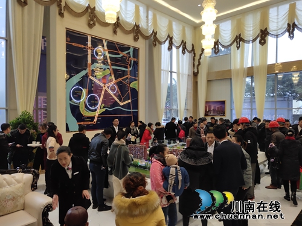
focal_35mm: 29
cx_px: 151
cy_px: 113
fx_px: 253
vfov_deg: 48.2
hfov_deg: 61.7
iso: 176
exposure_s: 1/100
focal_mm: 4.27
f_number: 1.8
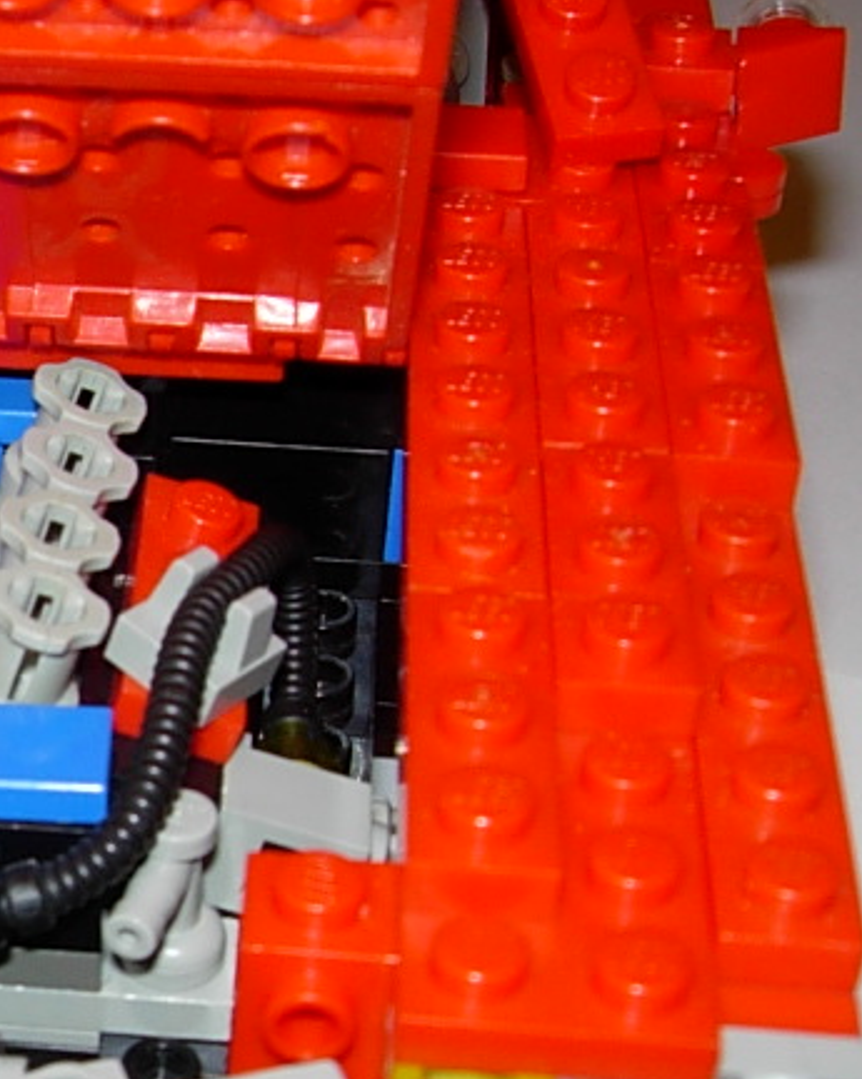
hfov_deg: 16.5
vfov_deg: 21.6
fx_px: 2809
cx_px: -252
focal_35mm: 88
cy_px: 794
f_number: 4.8
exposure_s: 1/64
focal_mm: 7.8
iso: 79
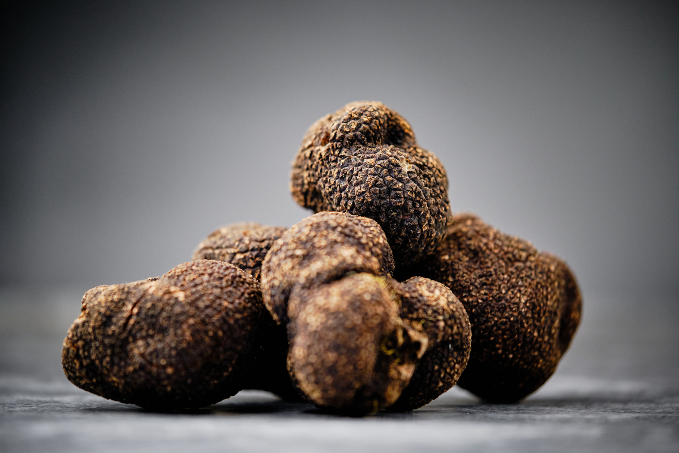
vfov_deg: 11.4
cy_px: 226
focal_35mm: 120
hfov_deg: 17.1
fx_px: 2263
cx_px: 340
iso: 400
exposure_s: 1/50
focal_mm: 80
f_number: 2.8
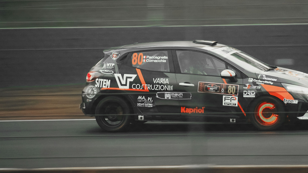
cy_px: 40
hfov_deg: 4.7
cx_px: 191
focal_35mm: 458
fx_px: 3740
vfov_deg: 2.7
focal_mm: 180
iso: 320
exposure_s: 1/100
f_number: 2.8
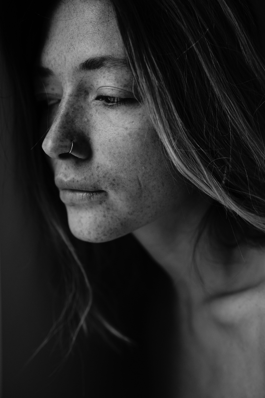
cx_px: 132
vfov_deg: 39.6
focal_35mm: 50
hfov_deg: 27.0
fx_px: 552
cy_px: 199
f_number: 2.5
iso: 1600
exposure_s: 1/100
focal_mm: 50
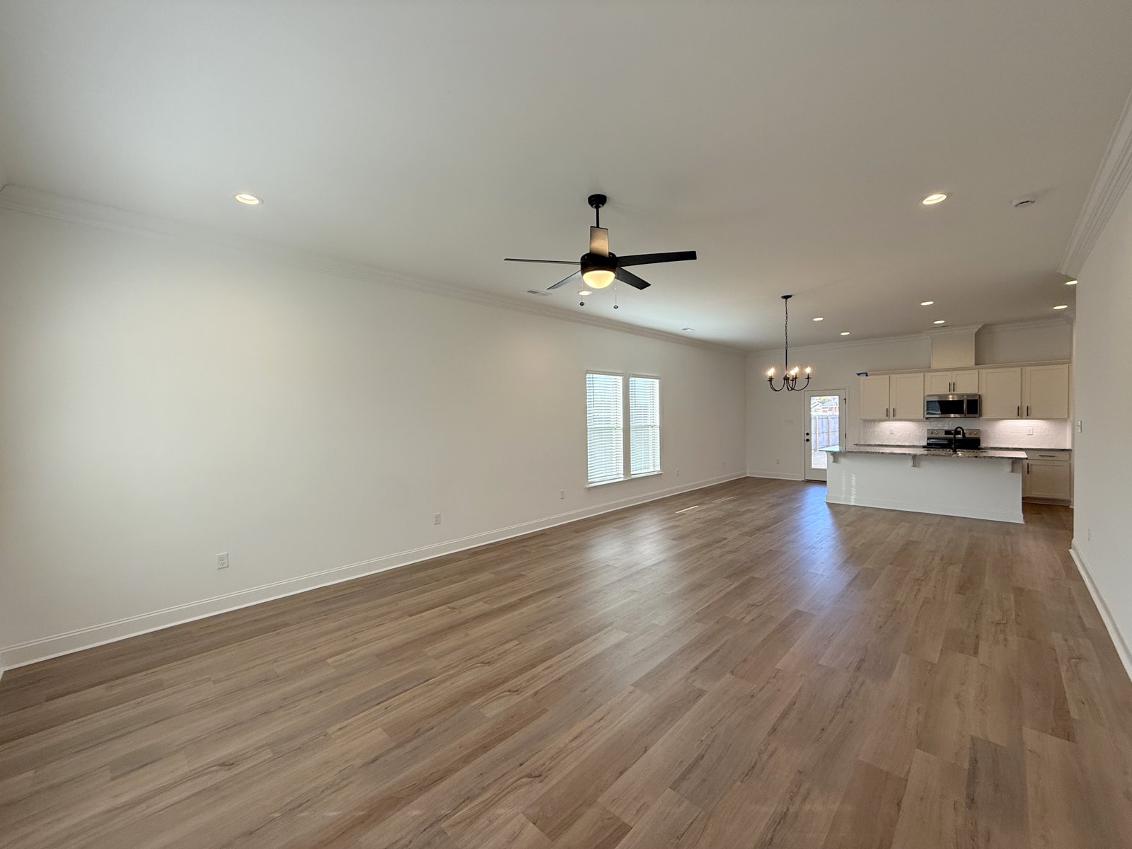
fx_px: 458
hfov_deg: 102.1
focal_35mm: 14
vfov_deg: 85.7
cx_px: 566
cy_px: 424
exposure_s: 1/120
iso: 100
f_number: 2.2
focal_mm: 2.22
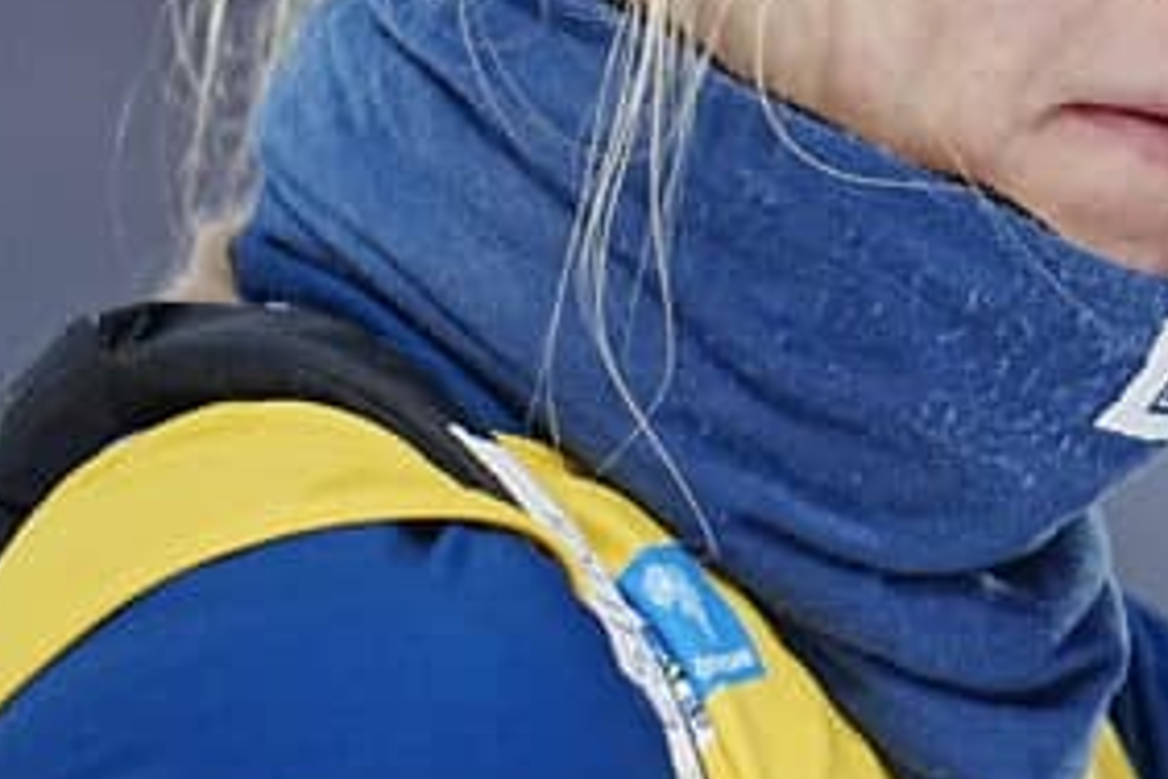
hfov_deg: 1.3
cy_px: 108
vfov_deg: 0.8
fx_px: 53237
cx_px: 1462
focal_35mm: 1641
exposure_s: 1/1000
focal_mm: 400
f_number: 2.8
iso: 1000
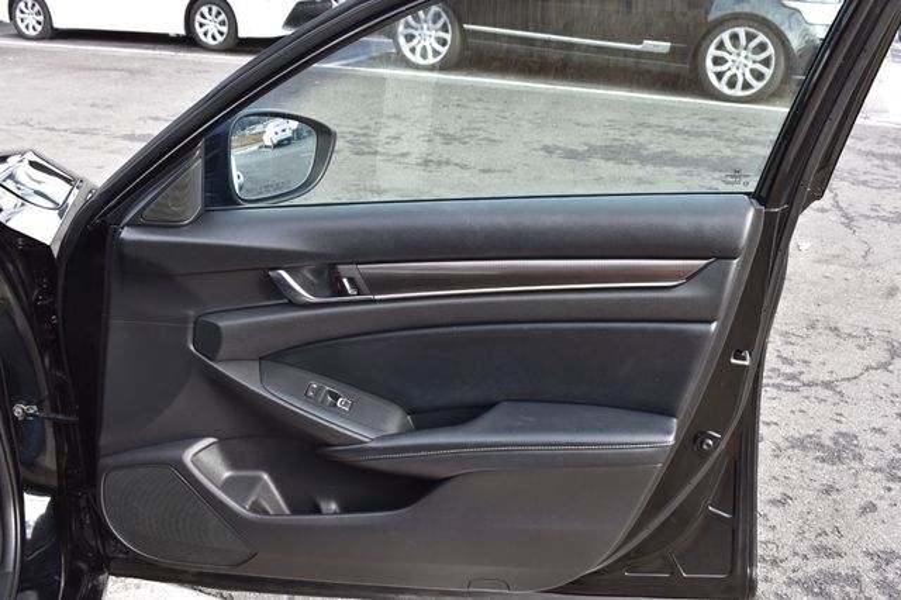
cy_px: 300
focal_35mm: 36
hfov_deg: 53.2
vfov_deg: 36.8
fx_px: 900
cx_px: 450
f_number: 9
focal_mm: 24
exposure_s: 1/100
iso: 400
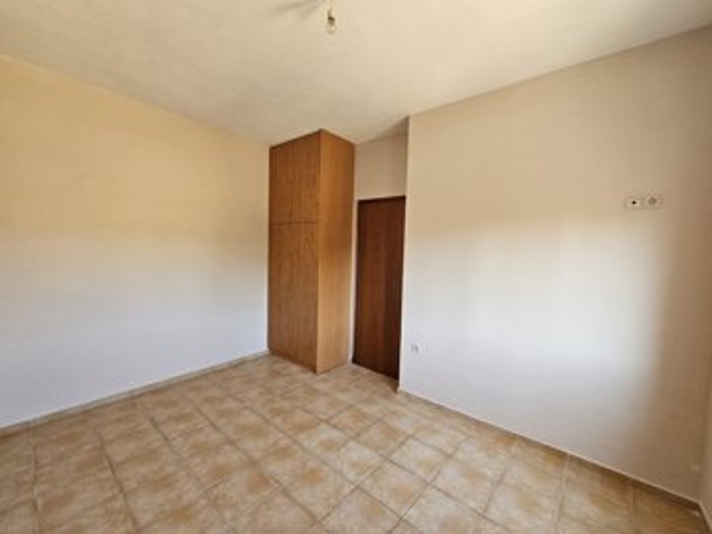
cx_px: 356
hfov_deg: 106.2
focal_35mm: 13
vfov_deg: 89.9
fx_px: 267
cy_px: 267
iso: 160
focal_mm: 2.2
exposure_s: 1/71
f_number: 2.2
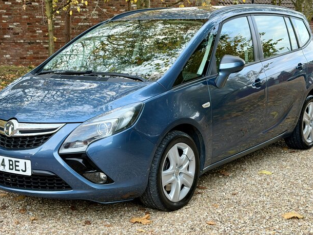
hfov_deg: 30.7
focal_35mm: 63
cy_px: 134
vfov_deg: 23.3
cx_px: 150
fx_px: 569
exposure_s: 1/60
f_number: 1.78
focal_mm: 6.76
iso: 100
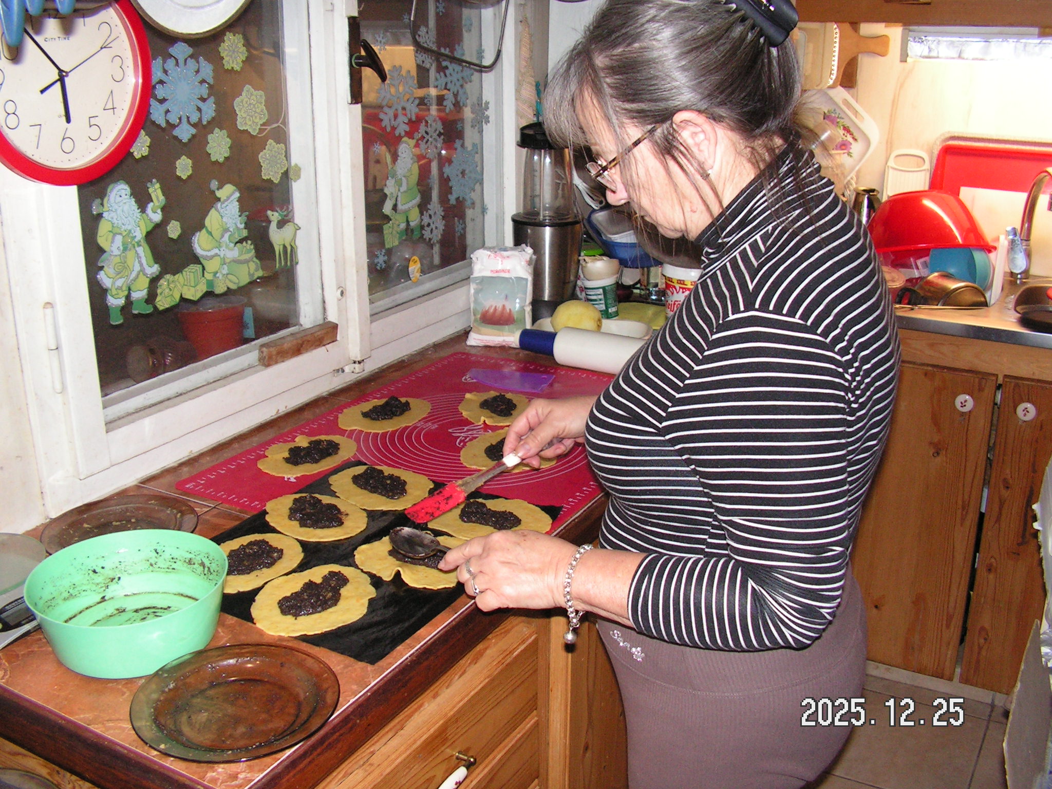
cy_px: 394
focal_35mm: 36
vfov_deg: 39.7
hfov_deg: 51.4
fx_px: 1094
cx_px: 526
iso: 200
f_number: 3.2
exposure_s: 1/40
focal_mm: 6
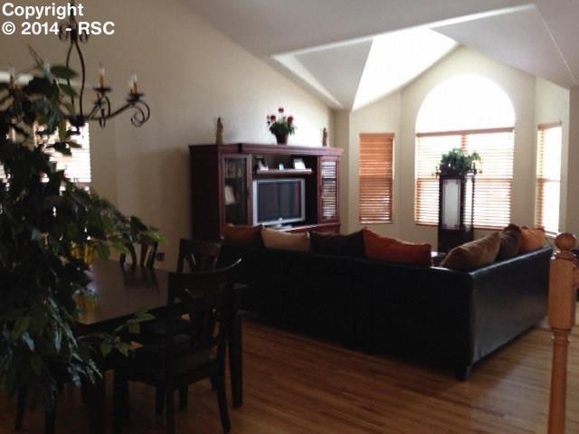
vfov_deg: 42.9
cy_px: 217
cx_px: 290
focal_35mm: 33
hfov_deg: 55.4
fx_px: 552
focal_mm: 4.13
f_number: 2.4
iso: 64
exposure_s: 1/20
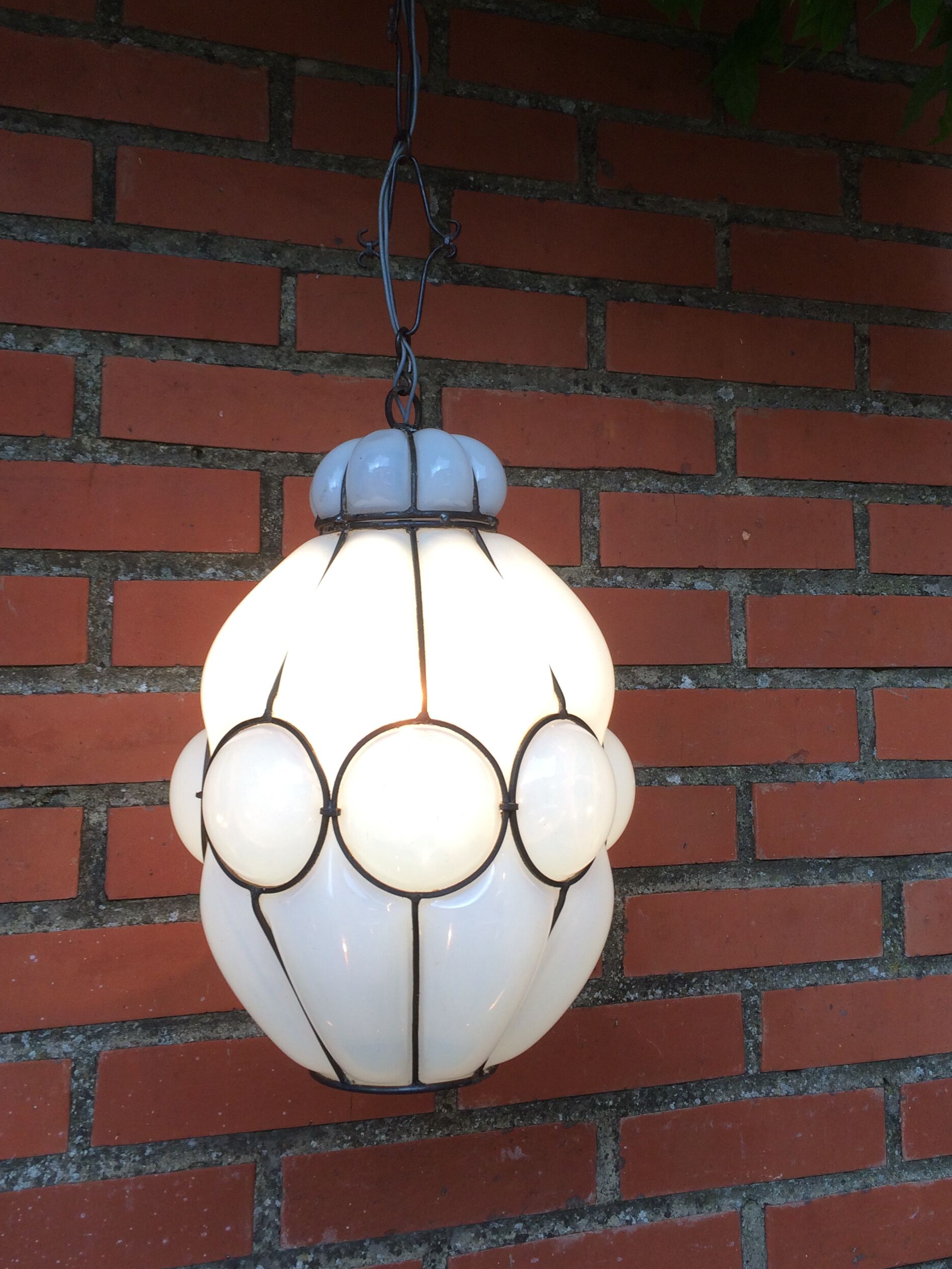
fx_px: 1394
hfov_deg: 37.7
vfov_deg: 48.8
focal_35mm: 38
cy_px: 527
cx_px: 465
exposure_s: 1/100
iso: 40
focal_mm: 4.15
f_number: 2.2
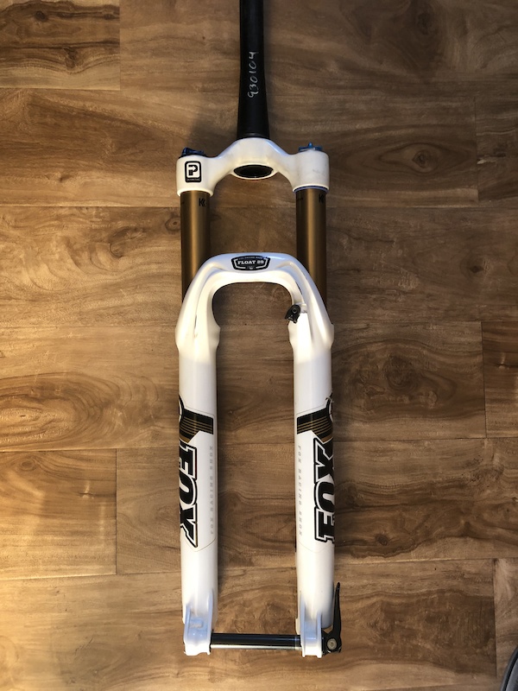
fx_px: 559
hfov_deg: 49.7
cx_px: 259
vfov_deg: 63.4
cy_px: 346
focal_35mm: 28
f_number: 1.8
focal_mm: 4
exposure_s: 1/9
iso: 100
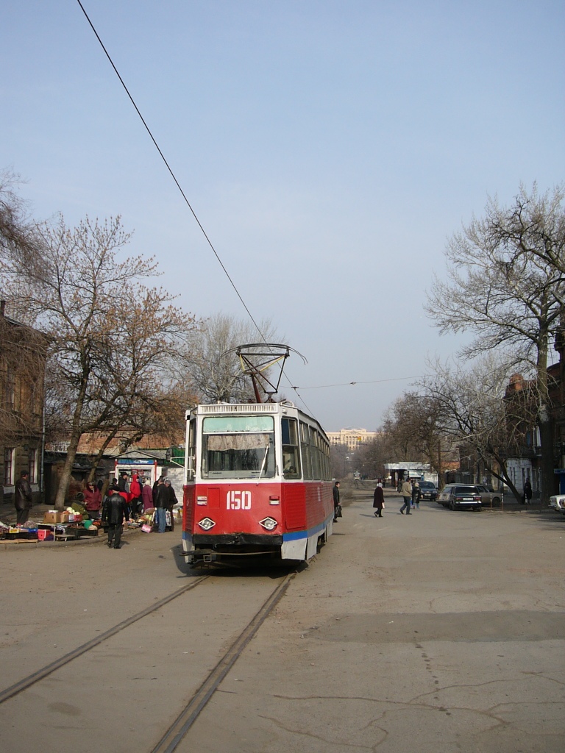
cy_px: 376
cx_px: 282
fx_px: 762
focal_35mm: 35
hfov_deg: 40.7
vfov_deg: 52.6
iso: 50
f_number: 8
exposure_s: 1/125
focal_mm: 5.8
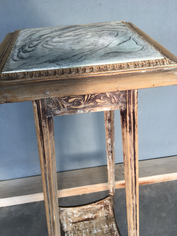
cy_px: 118
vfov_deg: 61.7
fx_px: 198
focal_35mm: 29
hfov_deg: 48.2
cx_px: 88
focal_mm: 4.15
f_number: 2.2
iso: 25
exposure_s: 1/33
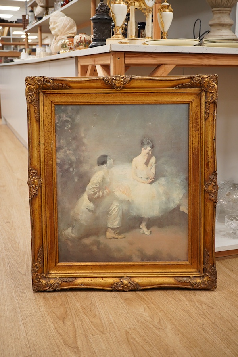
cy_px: 178
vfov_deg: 43.6
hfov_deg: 29.9
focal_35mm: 45
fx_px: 446
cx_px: 119
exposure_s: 1/125
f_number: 5.6
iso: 1250
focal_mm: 30
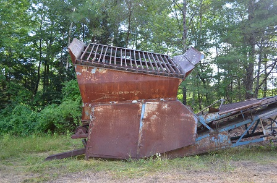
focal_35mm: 27
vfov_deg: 47.7
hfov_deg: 67.5
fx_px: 207
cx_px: 138
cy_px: 92
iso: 320
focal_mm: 18
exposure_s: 1/125
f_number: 3.5
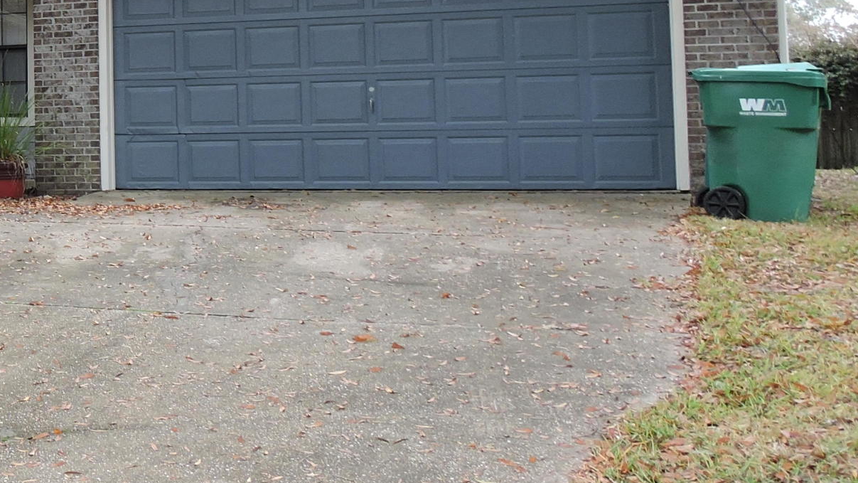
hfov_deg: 28.1
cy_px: 52
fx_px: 1479
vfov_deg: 18.3
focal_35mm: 65
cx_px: -179
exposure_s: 1/60
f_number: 3.3
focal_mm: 4.3
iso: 100
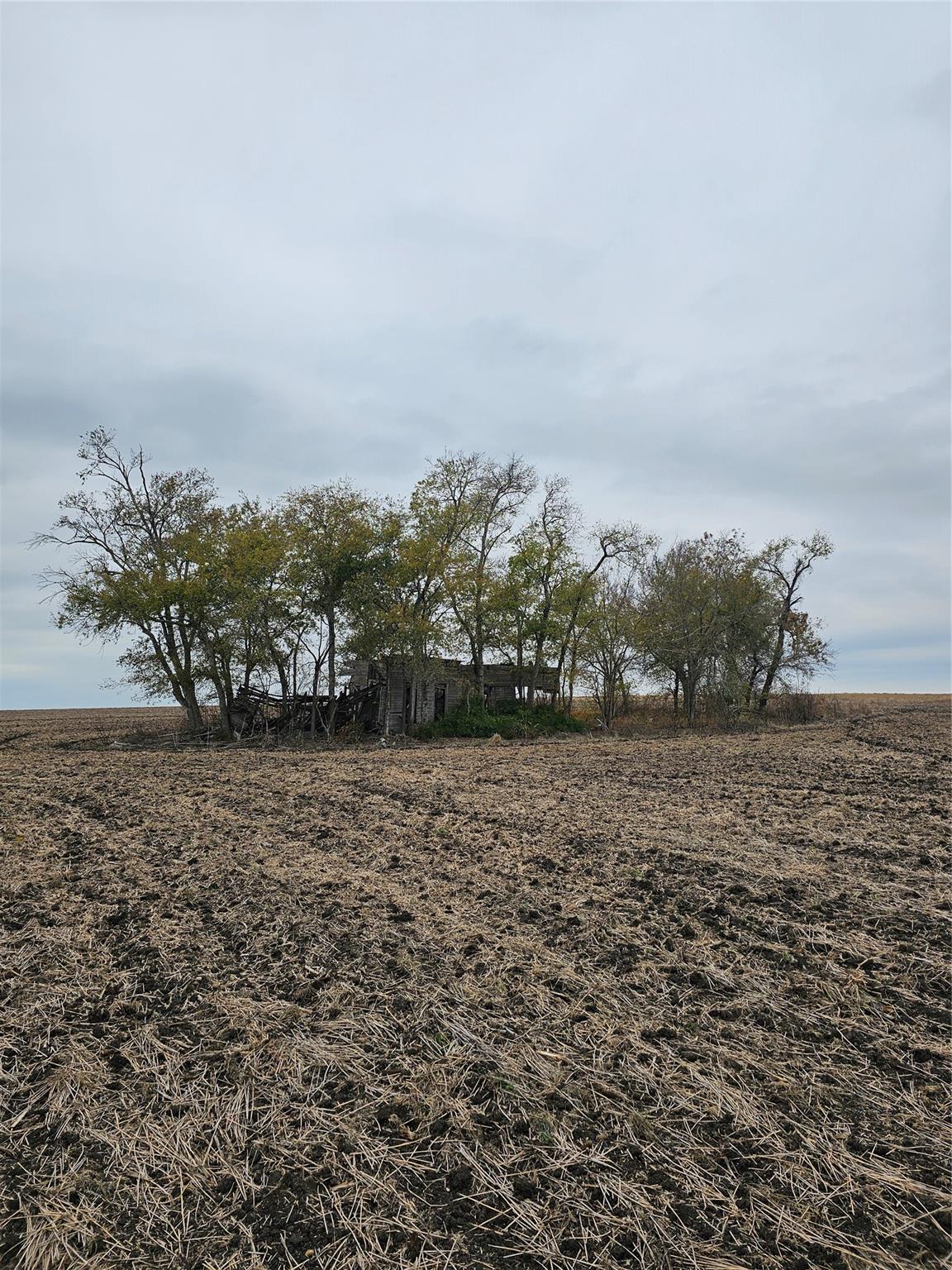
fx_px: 843
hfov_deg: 58.9
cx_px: 476
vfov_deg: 73.9
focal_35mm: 23
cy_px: 635
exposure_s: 1/499
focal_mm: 6.3
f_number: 1.7
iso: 10
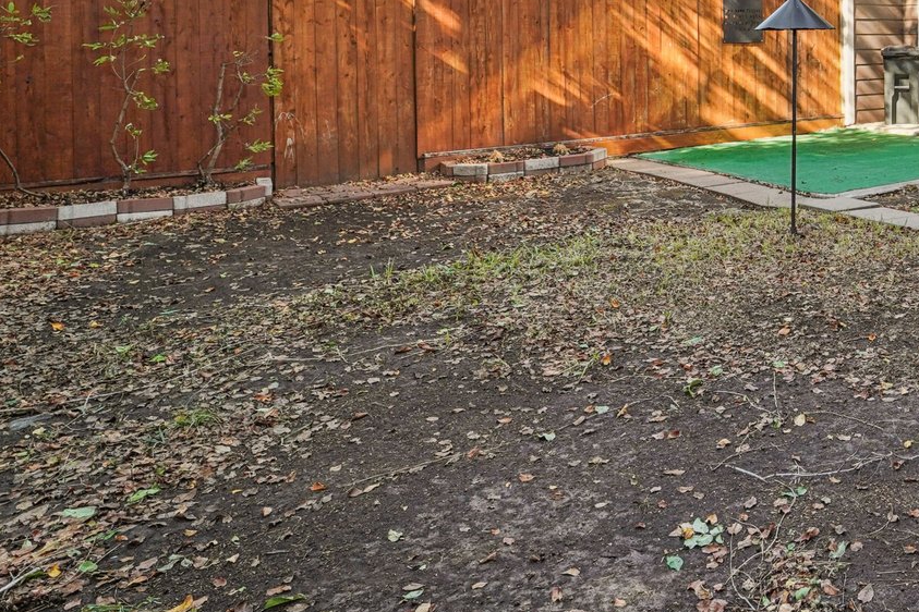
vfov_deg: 35.8
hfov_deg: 47.1
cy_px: 28
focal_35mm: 34
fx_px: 868
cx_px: 906
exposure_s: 1/100
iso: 500
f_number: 8
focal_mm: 14
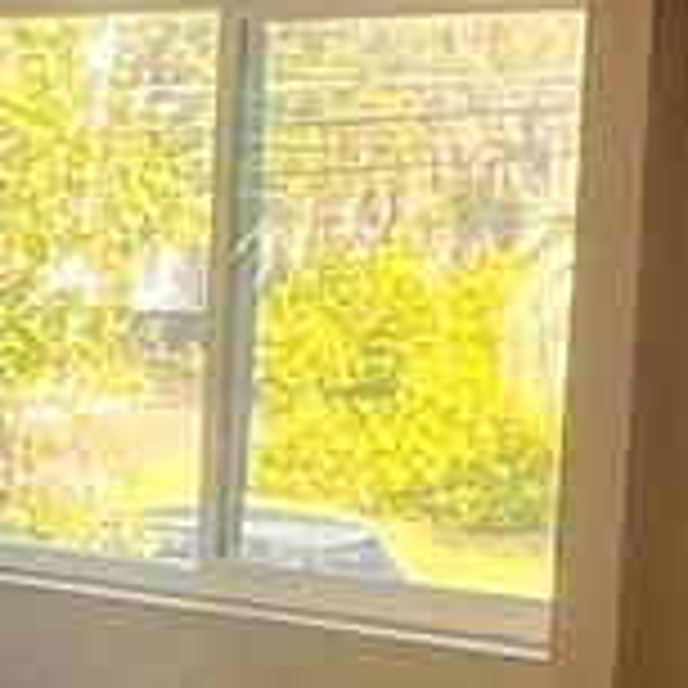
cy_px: 809
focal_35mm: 120
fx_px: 2698
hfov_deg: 14.4
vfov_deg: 14.1
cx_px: 72
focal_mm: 1.57
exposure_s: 1/120
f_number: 1.8
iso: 80
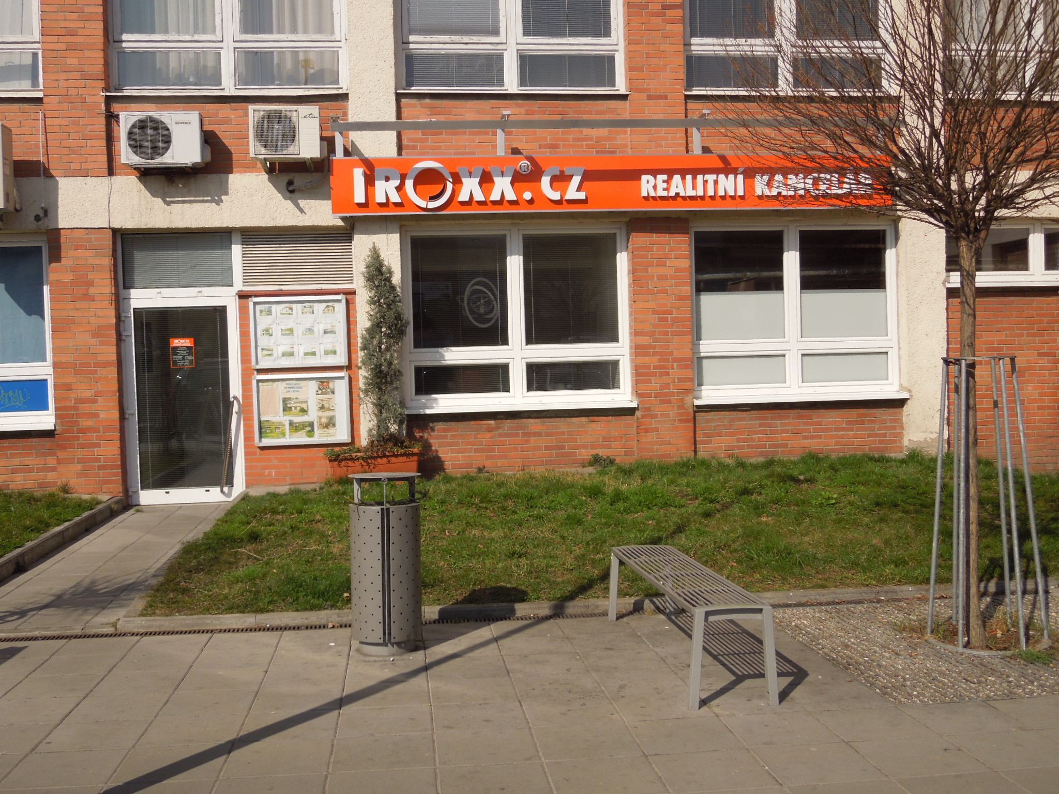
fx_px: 1071
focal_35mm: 35
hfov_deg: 52.6
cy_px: 397
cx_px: 530
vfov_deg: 40.7
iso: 100
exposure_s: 1/400
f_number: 7.4
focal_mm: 6.3
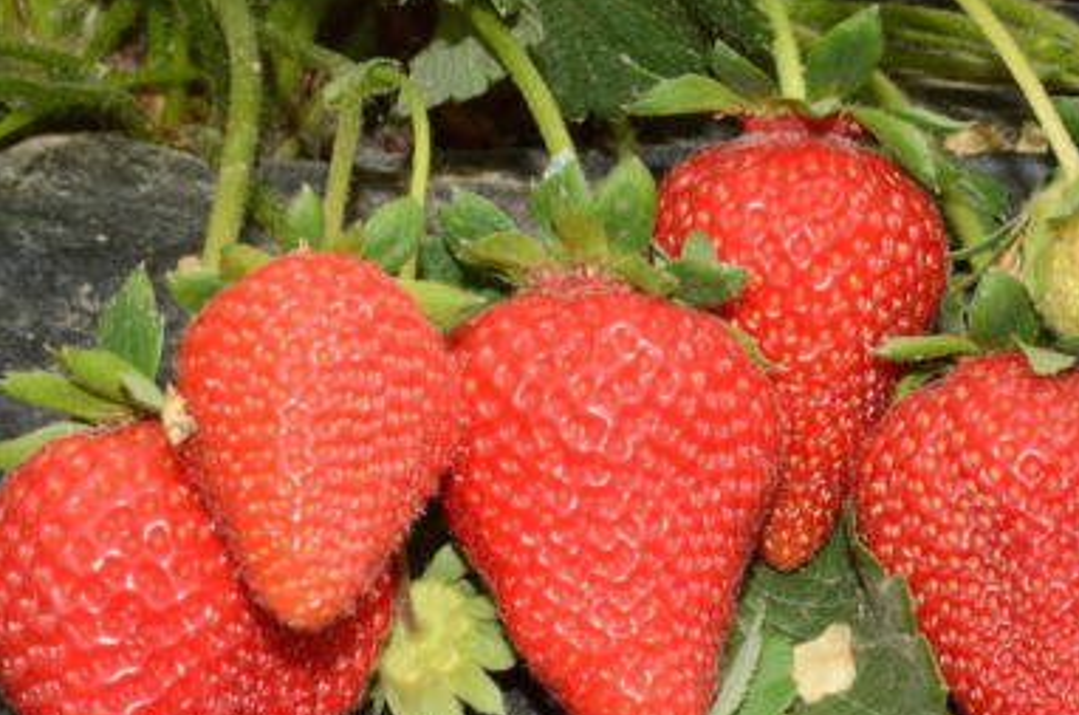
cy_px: 527
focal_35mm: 177
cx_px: 709
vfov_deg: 7.7
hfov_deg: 11.6
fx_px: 5288
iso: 640
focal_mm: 75
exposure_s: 1/125
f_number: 22
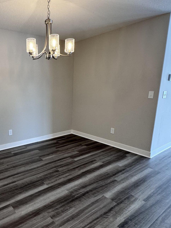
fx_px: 165
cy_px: 122
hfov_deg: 51.8
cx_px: 37
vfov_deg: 69.3
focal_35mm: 25
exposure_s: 1/120
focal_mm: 2.22
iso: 160
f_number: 2.2
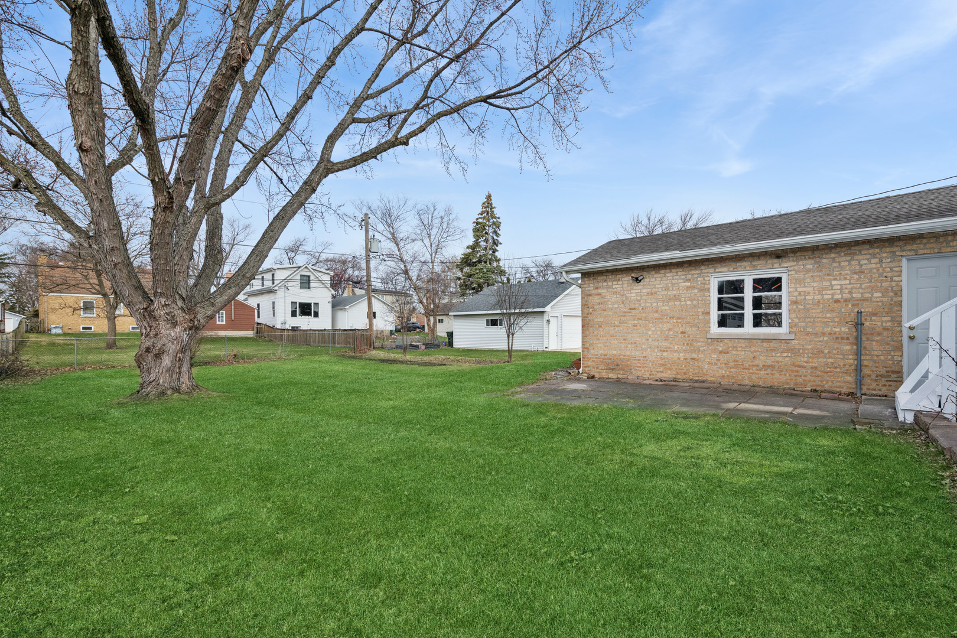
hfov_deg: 100.4
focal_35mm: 15
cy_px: 319
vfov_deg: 77.3
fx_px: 399
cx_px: 478
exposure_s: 1/1000
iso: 400
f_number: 8
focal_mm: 15
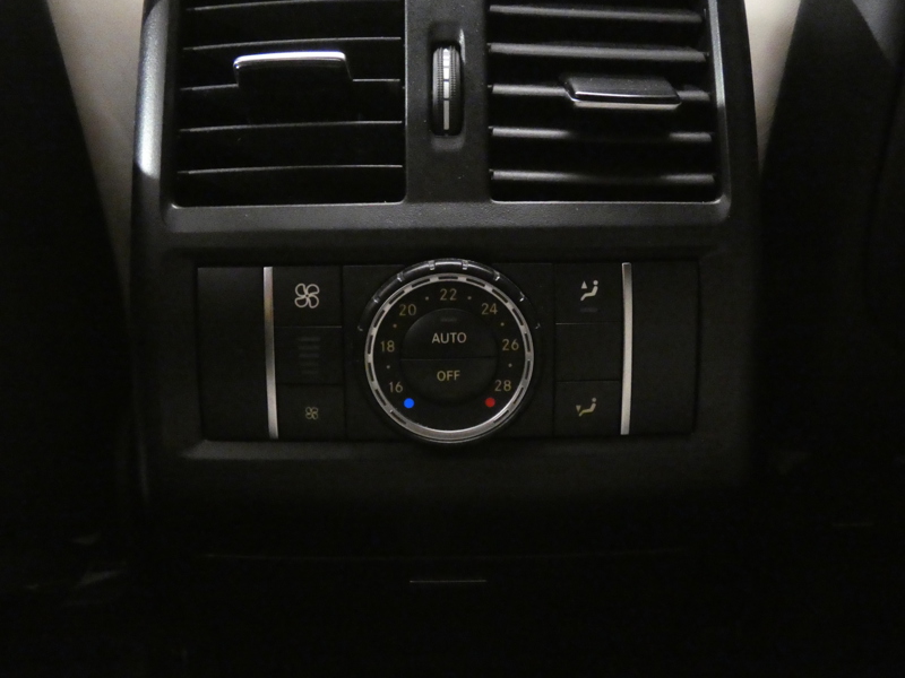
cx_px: 452
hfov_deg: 60.0
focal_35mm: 30
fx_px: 784
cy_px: 339
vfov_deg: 46.8
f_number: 3.3
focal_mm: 5.3
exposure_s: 1/15
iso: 3200
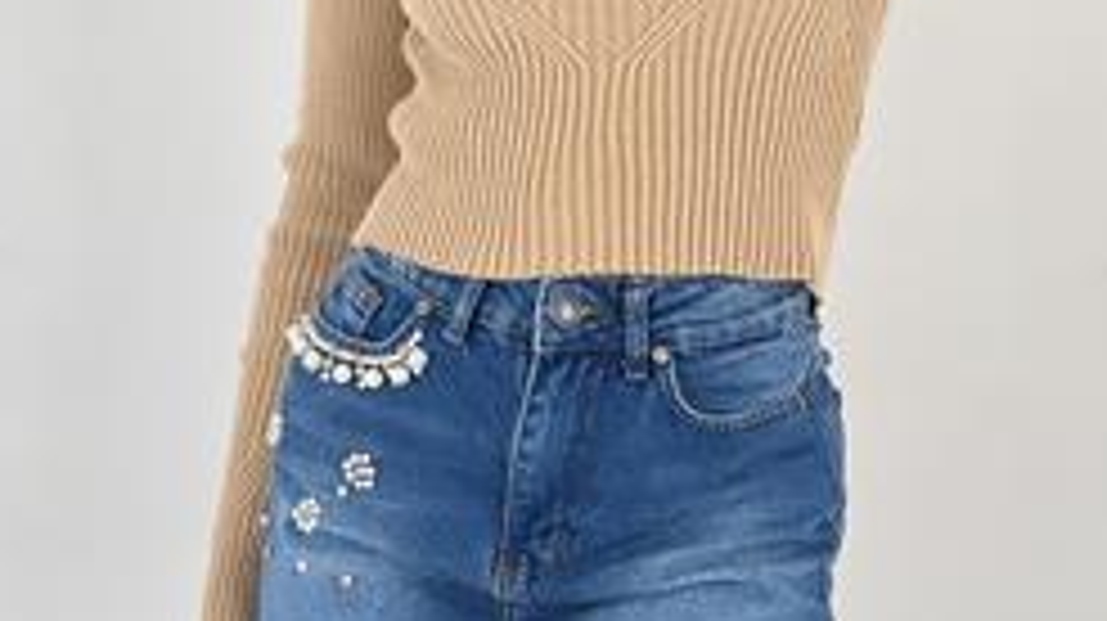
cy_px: -7
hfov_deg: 15.2
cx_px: 576
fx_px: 4136
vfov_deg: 8.5
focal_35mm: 141
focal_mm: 9
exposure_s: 1/100
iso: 50
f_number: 2.8
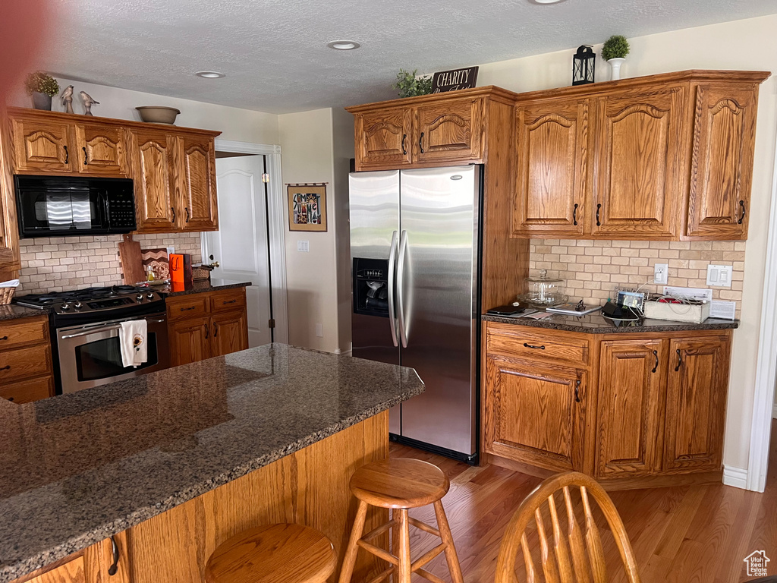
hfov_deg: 67.3
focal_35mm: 26
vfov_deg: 53.1
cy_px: 292
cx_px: 388
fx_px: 584
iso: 125
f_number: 1.5
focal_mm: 5.7
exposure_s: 1/60
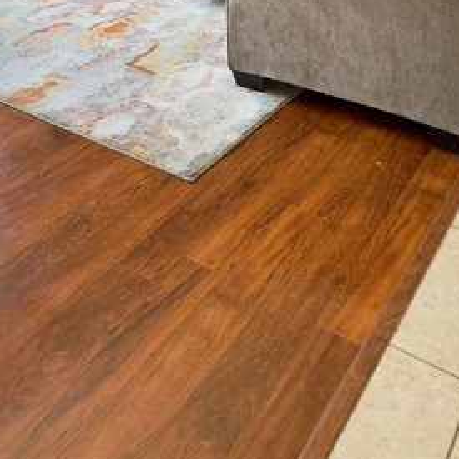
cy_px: -170
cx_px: 240
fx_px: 690
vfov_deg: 28.5
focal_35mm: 46
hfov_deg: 36.8
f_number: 2.2
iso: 64
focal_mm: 2.22
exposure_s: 1/99
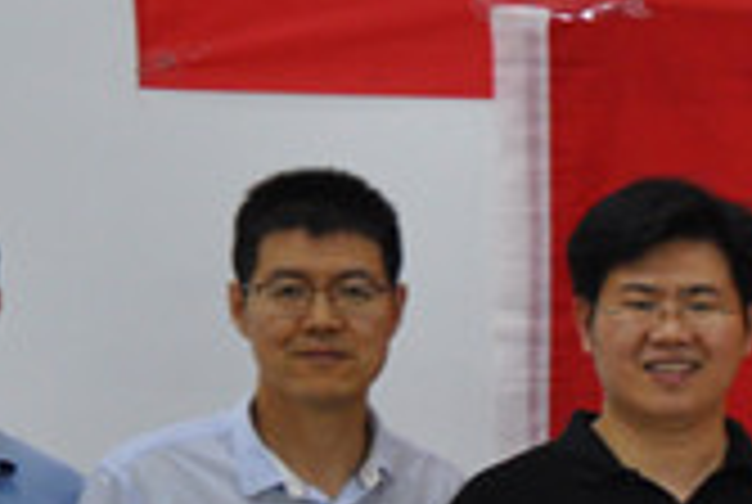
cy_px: 772
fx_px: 4834
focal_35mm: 231
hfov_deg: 8.4
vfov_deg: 5.9
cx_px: 1536
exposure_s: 1/60
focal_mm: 30
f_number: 4.2
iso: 720
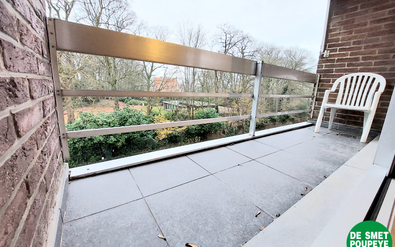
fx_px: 151
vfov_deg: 78.6
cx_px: 197
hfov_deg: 105.3
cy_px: 120
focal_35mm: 14
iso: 100
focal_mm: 1.74
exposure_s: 1/50
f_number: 2.2
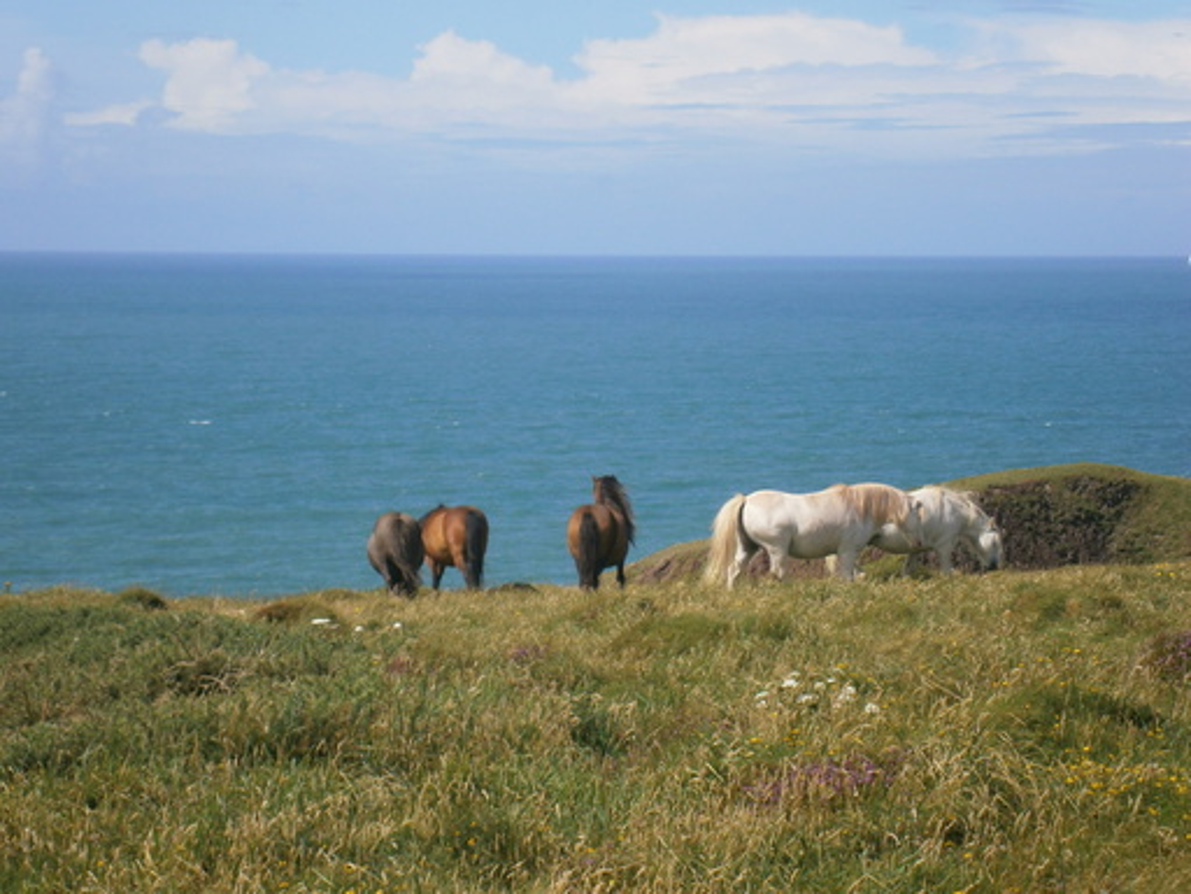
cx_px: 596
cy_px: 447
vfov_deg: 14.6
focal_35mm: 101
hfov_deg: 19.4
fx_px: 3475
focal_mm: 17.8
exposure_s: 1/500
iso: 80
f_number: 5.4
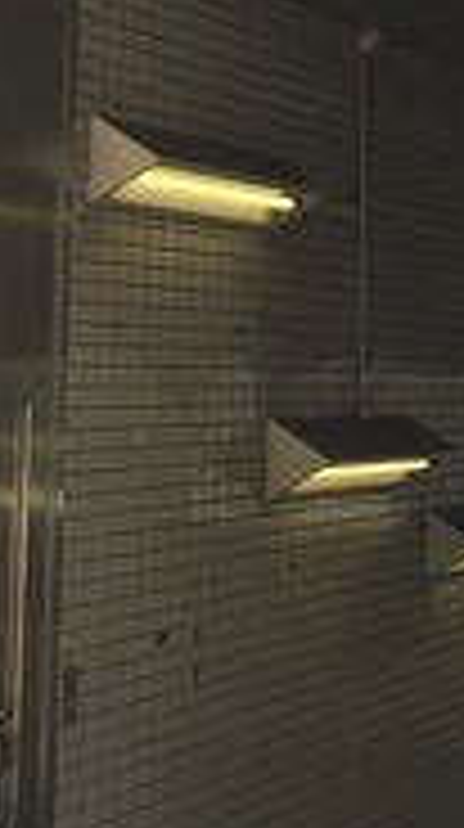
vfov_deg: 18.1
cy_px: -266
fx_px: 2415
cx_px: 54
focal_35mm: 110
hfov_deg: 10.9
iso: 32
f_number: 2.2
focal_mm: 4.15
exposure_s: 1/373
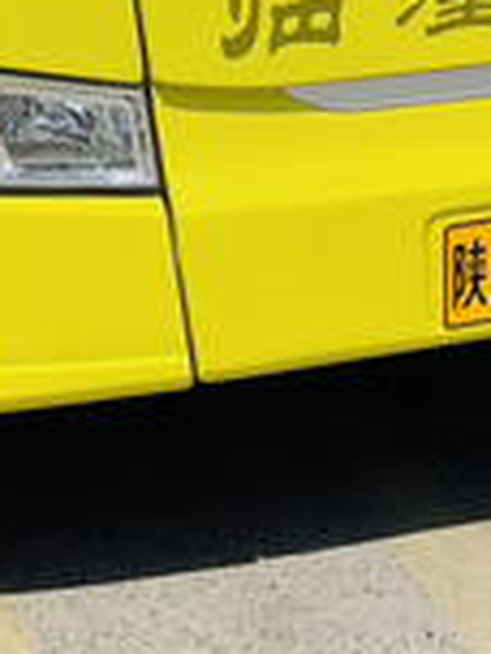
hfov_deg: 13.0
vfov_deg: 14.2
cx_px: 198
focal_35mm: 114
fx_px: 2156
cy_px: -686
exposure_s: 1/2778
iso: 50
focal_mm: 5.96
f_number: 1.6
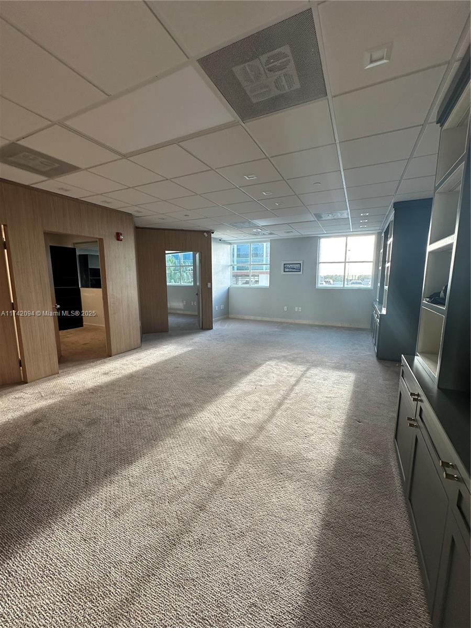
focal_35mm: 14
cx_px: 236
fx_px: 254
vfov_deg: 102.1
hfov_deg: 85.7
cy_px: 314
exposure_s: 1/99
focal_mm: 2.22
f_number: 2.2
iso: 50
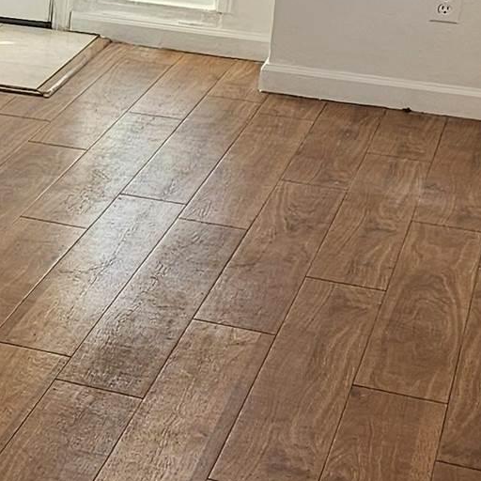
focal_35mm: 122
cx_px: -708
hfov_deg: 11.5
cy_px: -25
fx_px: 1918
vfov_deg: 14.0
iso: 40
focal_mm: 6.3
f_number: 1.7
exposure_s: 1/120
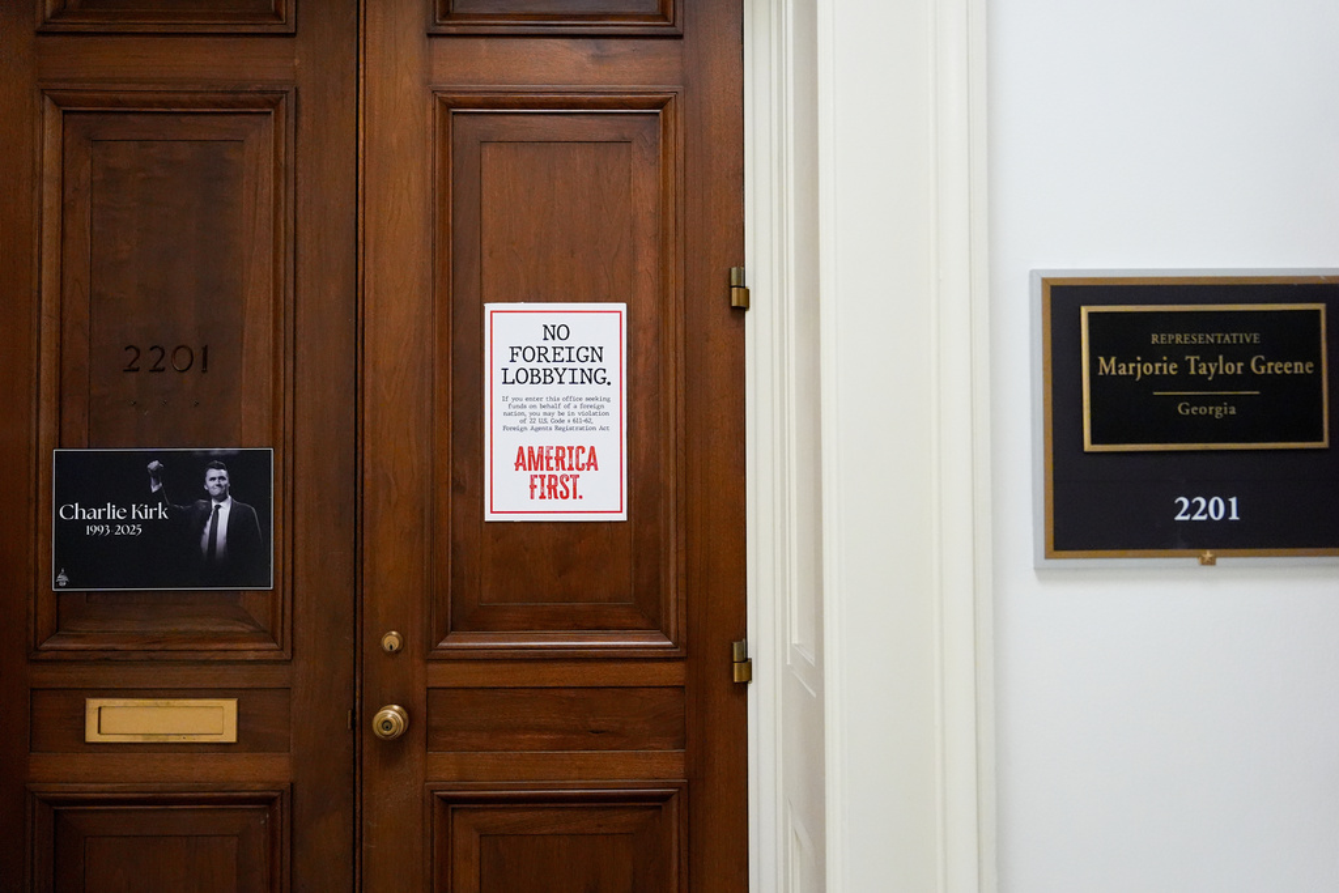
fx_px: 1413
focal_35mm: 38
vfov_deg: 35.1
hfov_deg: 50.7
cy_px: 446
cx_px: 670
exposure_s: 1/320
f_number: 2.8
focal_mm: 38
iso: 5000
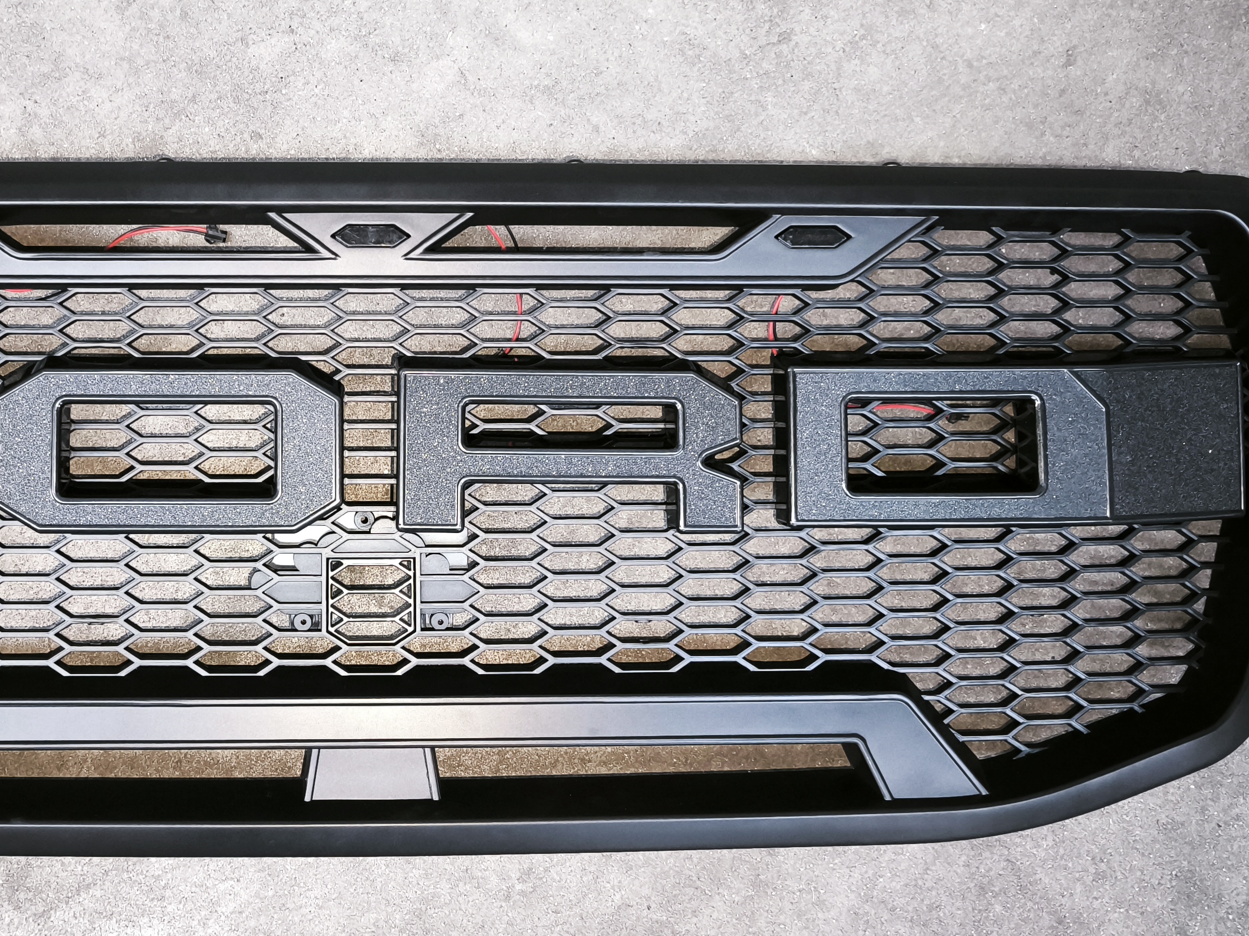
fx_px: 1407
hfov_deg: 46.9
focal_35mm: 39
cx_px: 390
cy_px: 441
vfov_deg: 36.8
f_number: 1.7
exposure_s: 1/33.3
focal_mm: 5.35
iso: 2000
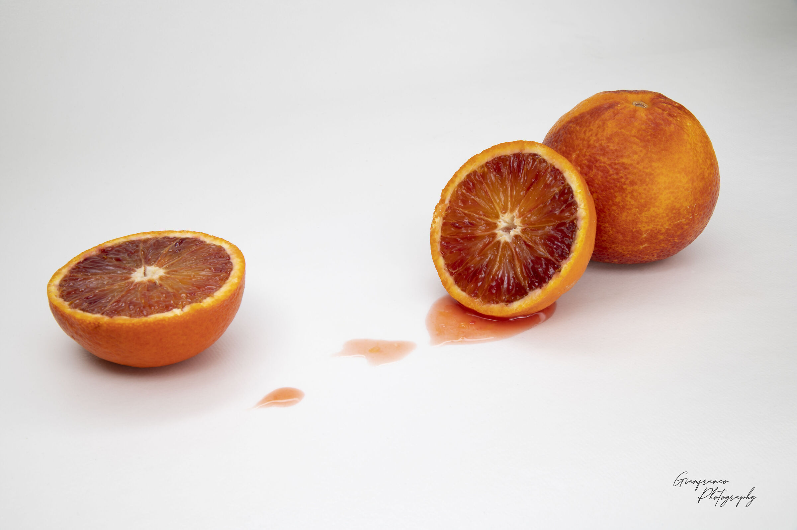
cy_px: 265
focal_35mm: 75
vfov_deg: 18.2
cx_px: 398
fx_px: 1659
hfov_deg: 27.0
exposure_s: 10
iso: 100
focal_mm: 75
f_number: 22
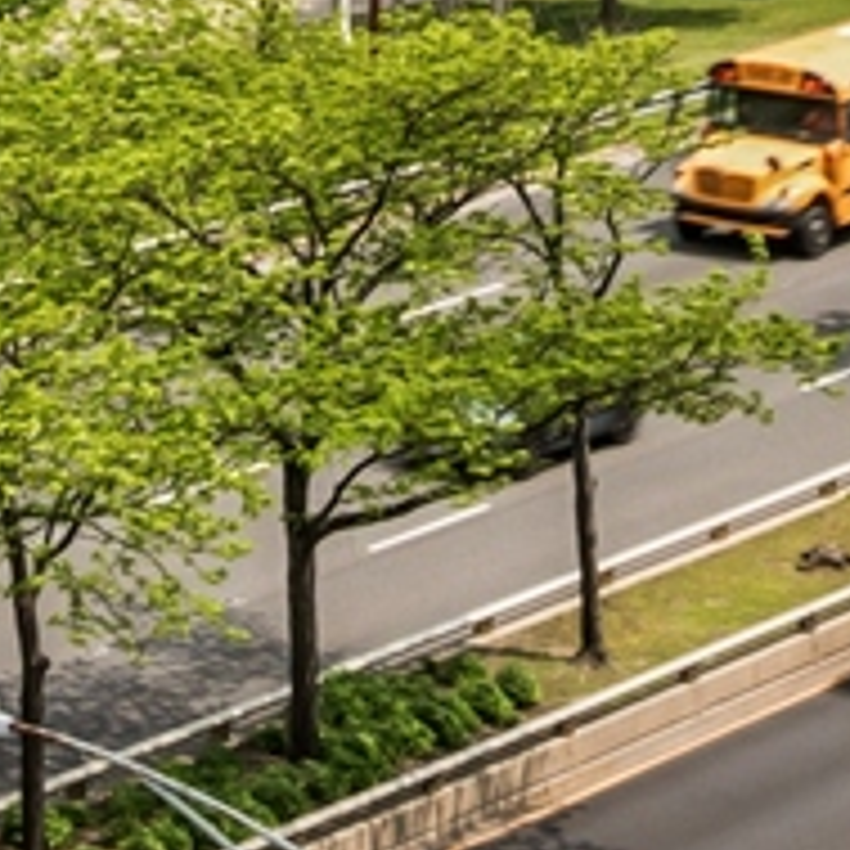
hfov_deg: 7.6
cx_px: -884
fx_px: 6084
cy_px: -1034
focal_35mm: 219
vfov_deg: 7.6
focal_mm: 30
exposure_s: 1/50
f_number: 14
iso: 100
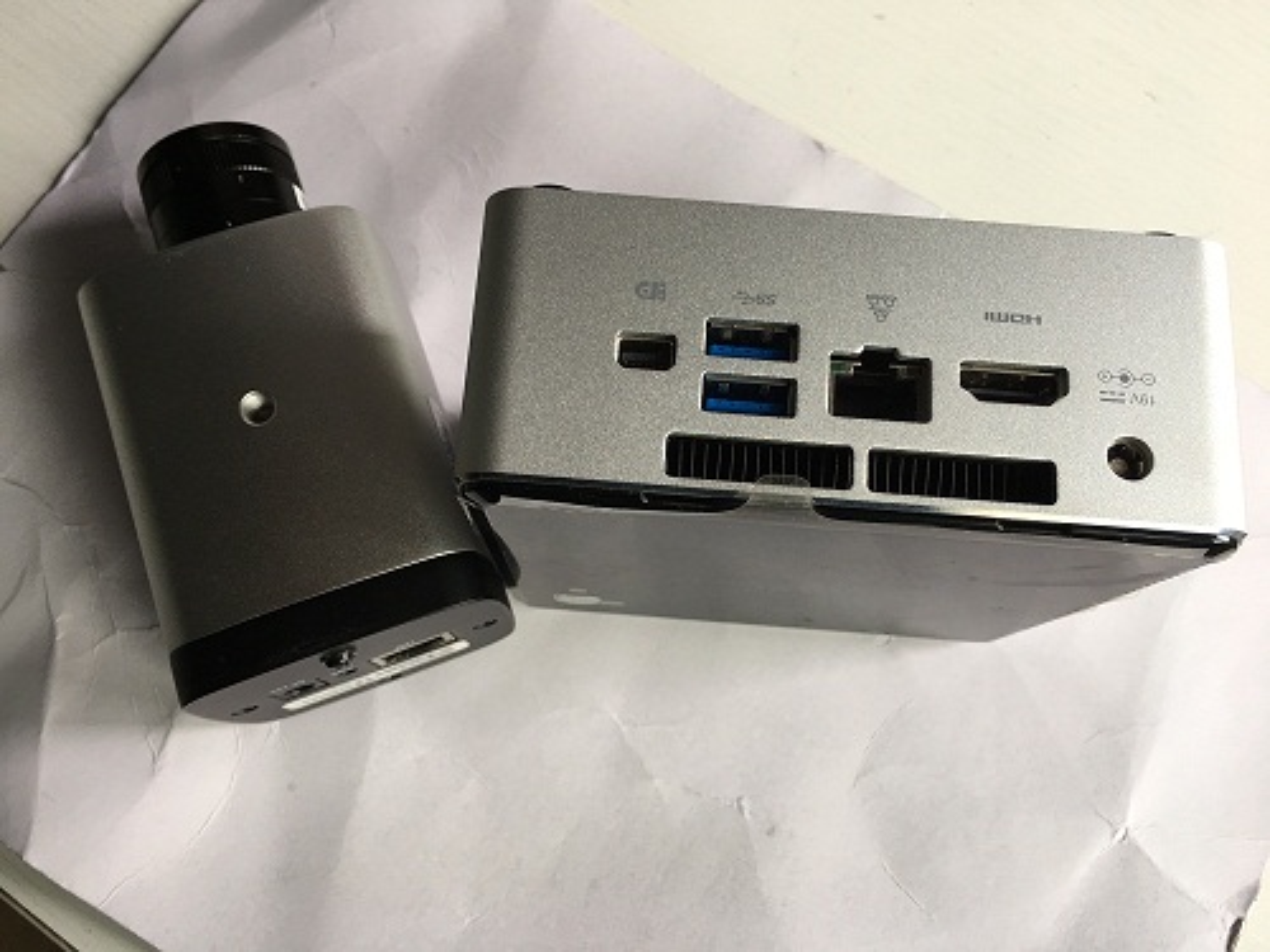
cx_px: 635
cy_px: 476
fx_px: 1064
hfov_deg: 61.7
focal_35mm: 29
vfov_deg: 48.2
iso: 32
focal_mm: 4.15
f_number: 2.2
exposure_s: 1/50
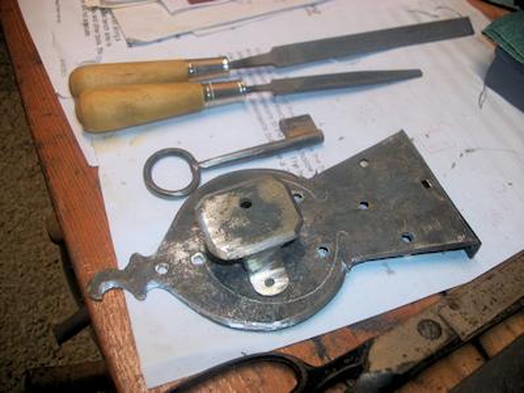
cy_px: 196
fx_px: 484
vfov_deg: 44.2
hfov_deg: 56.8
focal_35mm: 32
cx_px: 262
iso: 80
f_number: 2.9
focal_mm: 5.7
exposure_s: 1/30
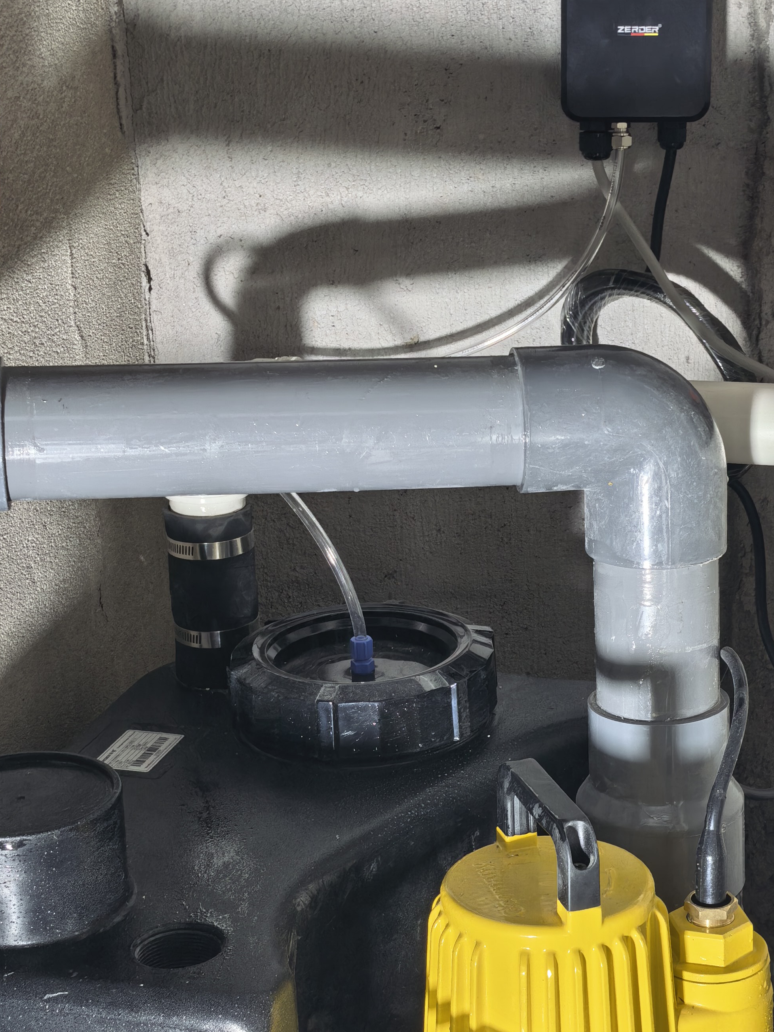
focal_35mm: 77
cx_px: 535
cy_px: 616
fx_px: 2296
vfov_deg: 25.3
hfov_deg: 19.1
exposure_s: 1/100
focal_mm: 5.75
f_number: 2
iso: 64
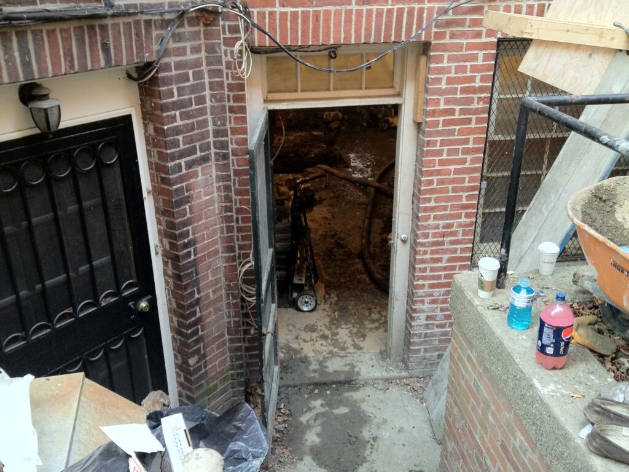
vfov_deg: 40.7
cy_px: 236
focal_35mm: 35
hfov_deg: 52.6
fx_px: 636
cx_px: 314
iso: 160
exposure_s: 1/20
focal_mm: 4.28
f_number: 2.4
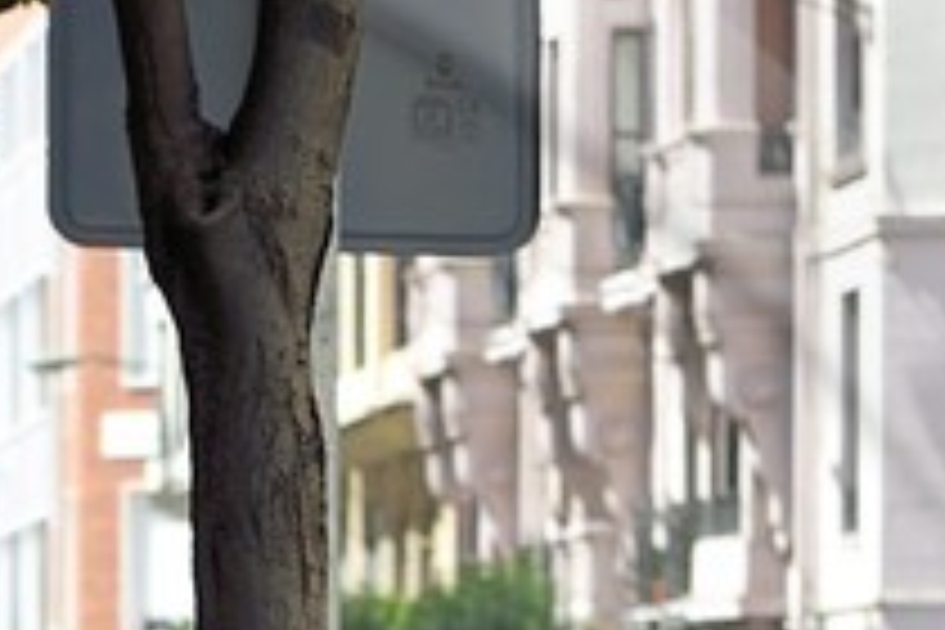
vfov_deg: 3.6
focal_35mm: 381
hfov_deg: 5.4
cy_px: 1490
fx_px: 10000
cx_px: -428
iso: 200
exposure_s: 1/320
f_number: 4.5
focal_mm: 50
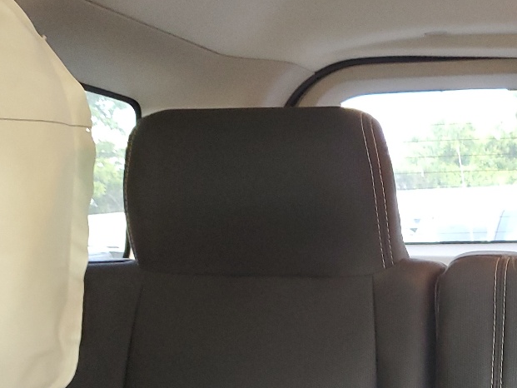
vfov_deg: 20.7
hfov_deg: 27.5
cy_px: 441
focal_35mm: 67
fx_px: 1001
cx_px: 500
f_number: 1.5
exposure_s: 1/60.2
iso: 222
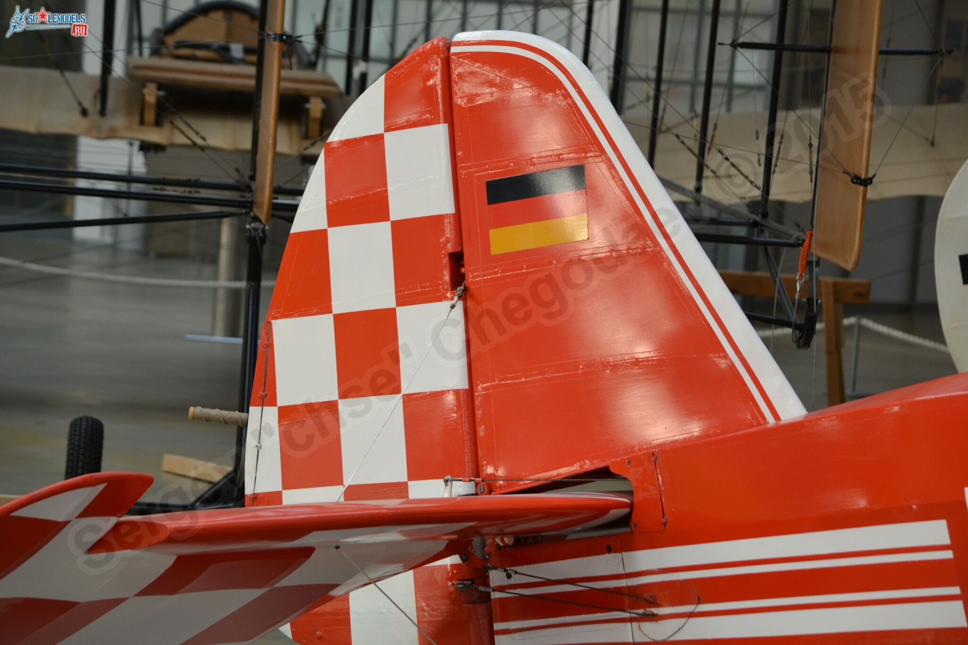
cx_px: 484
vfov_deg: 9.1
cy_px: 322
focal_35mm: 150
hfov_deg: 13.7
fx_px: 4033
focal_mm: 100
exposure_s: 1/125
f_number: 5.6
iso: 400
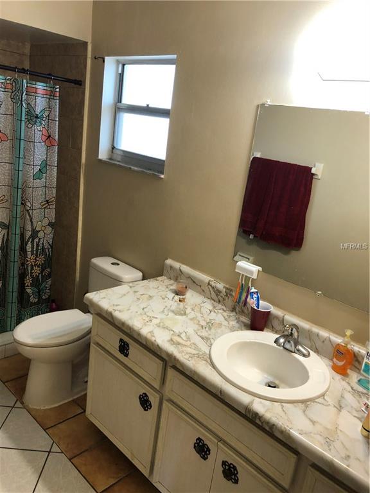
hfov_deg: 49.7
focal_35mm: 28
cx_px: 185
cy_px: 246
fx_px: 399
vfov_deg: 63.4
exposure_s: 1/24
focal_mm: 3.99
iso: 40
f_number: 1.8
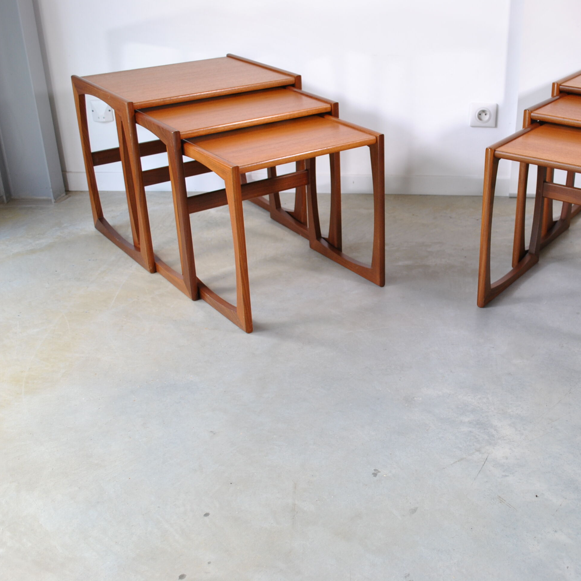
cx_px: 398
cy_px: 291
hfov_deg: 39.4
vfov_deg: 40.0
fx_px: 798
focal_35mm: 42
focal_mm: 22
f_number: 4.5
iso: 200
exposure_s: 1/50
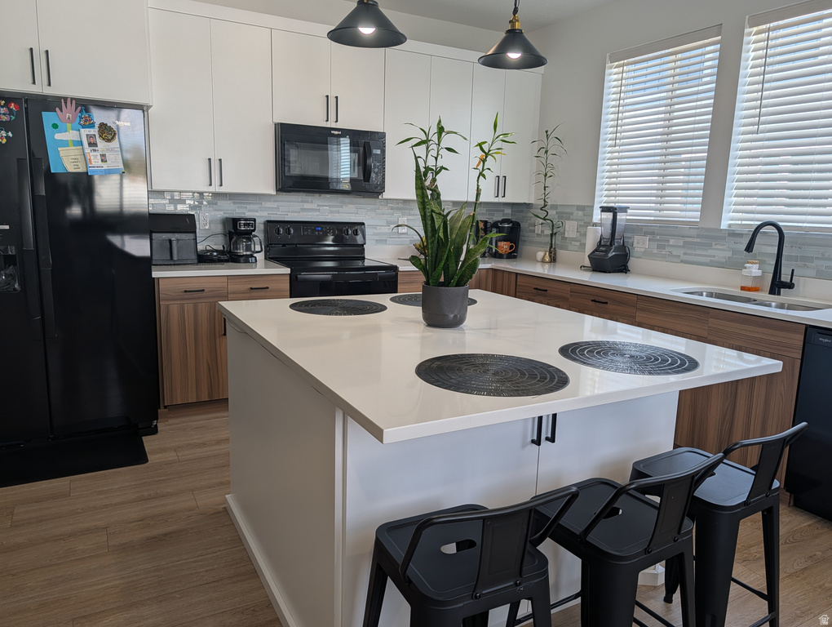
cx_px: 416
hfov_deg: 71.5
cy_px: 314
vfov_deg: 56.9
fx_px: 578
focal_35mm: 24
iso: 17
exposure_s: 1/302
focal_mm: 6.9
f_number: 1.68
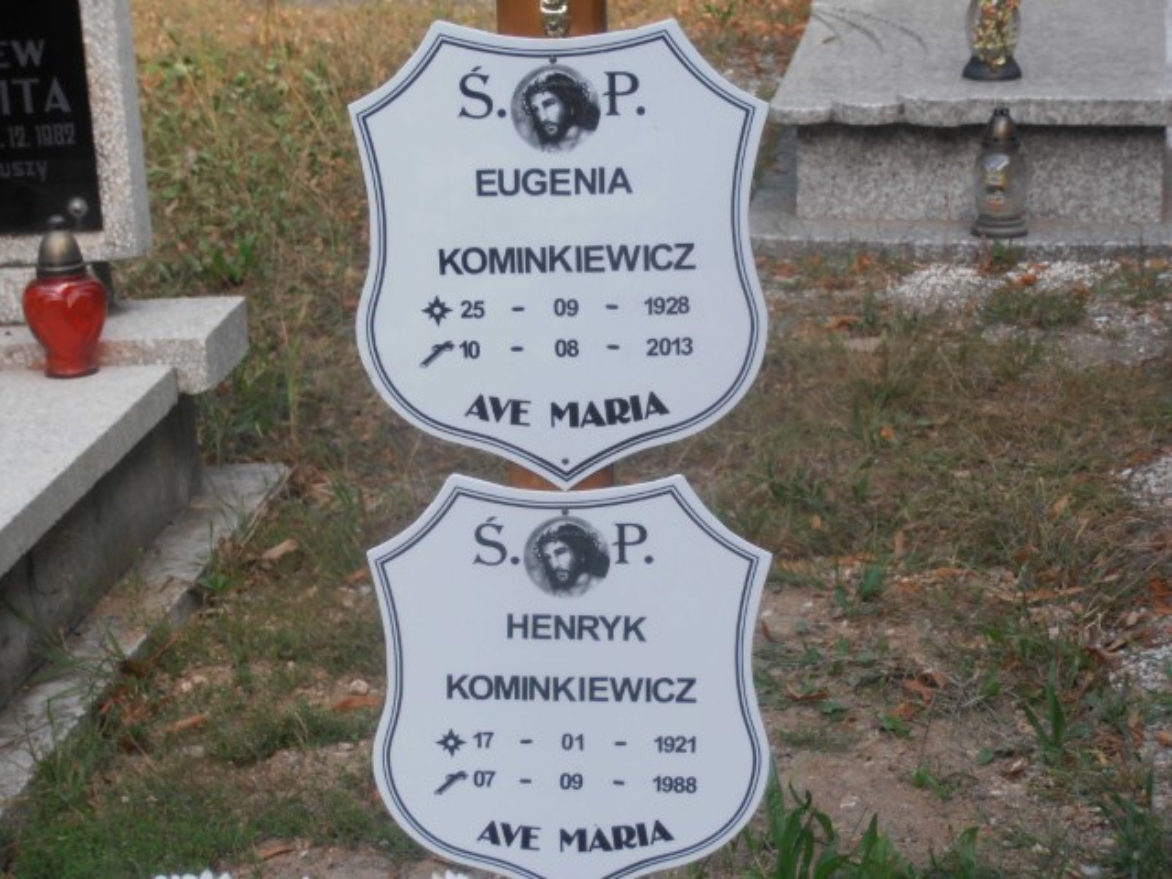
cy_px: 440
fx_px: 3758
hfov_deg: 17.7
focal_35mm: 111
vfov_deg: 13.3
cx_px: 586
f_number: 5.5
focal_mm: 19.64
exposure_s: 1/125
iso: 80
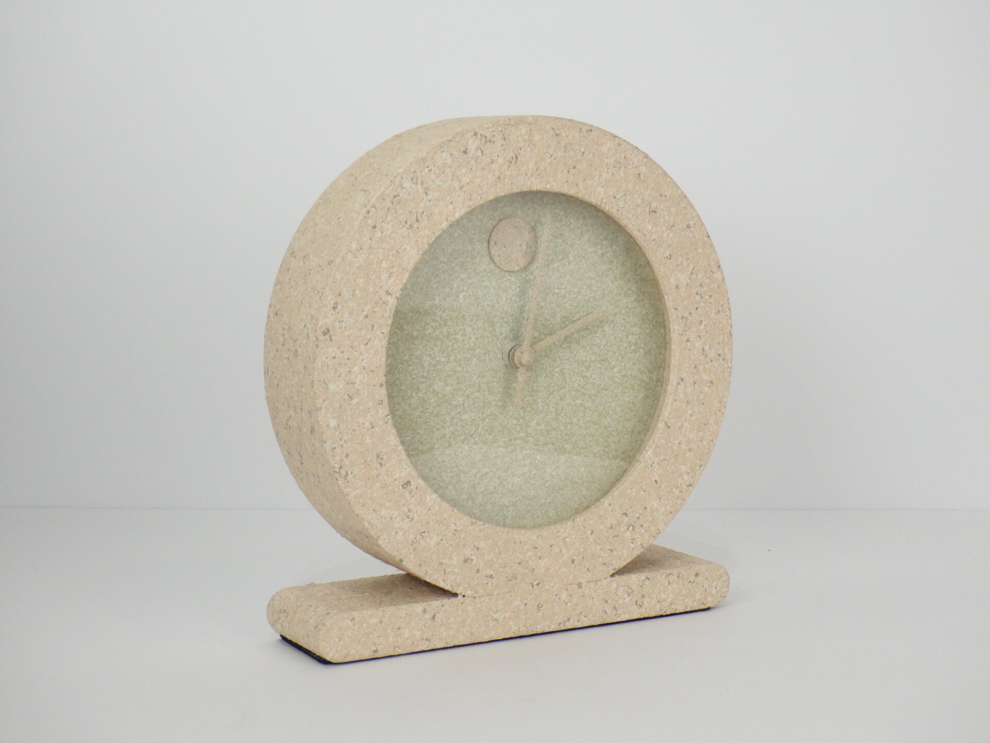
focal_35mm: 62
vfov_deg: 23.7
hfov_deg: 31.2
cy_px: 372
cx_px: 495
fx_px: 1773
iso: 125
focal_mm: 11.1
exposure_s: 1/60
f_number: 4.6
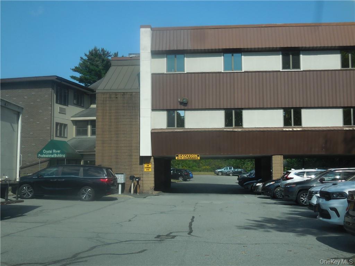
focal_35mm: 45
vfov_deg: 32.2
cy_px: 133
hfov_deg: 42.1
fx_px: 461
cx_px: 178
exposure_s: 1/1000
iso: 125
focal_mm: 8.1
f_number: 4.2
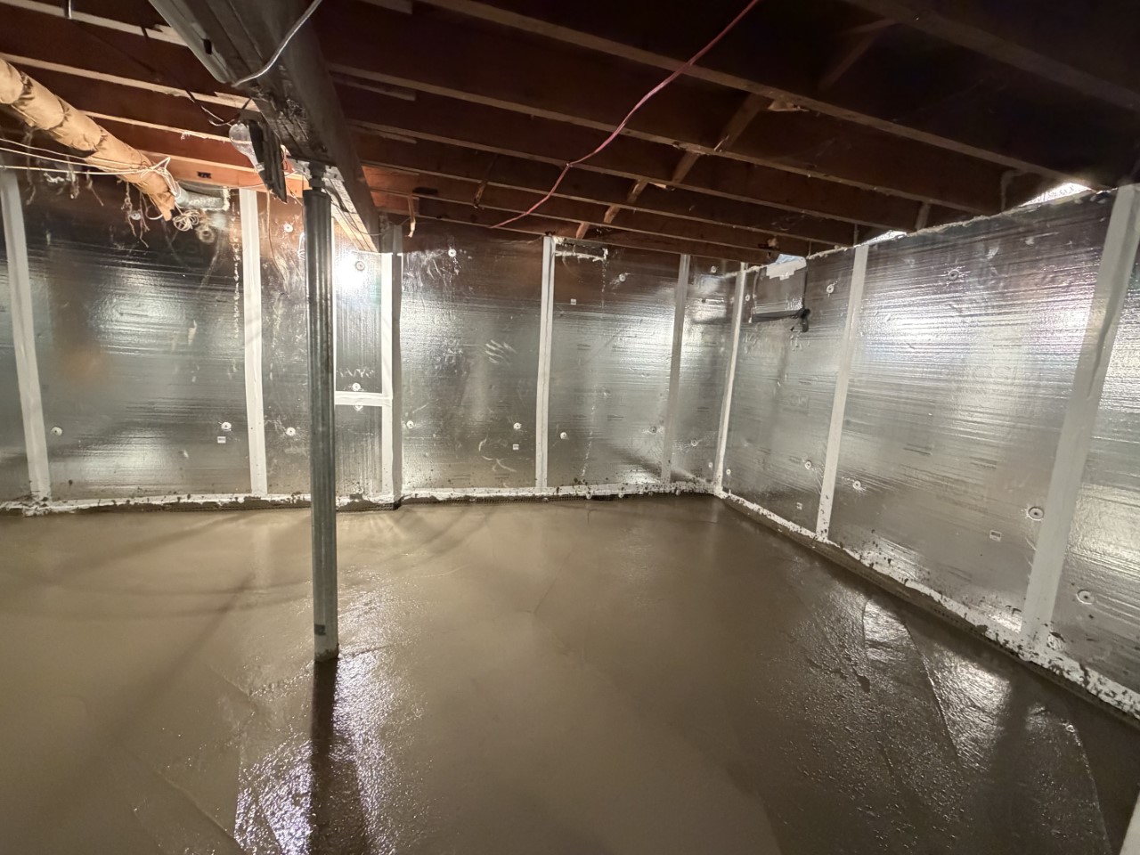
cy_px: 428
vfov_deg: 85.7
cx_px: 570
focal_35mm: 14
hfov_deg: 102.1
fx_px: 461
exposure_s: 1/60
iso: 1000
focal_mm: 2.22
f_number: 2.2
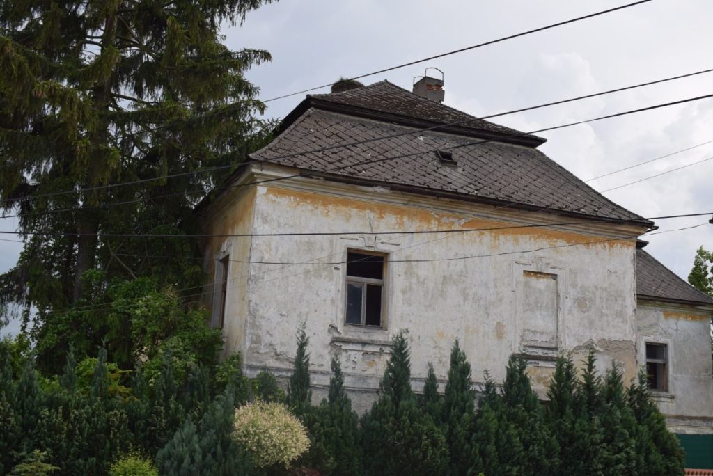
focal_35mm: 46
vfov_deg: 29.0
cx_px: 356
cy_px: 238
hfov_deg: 42.3
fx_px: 921
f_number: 7.1
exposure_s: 1/200
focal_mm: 31
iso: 100
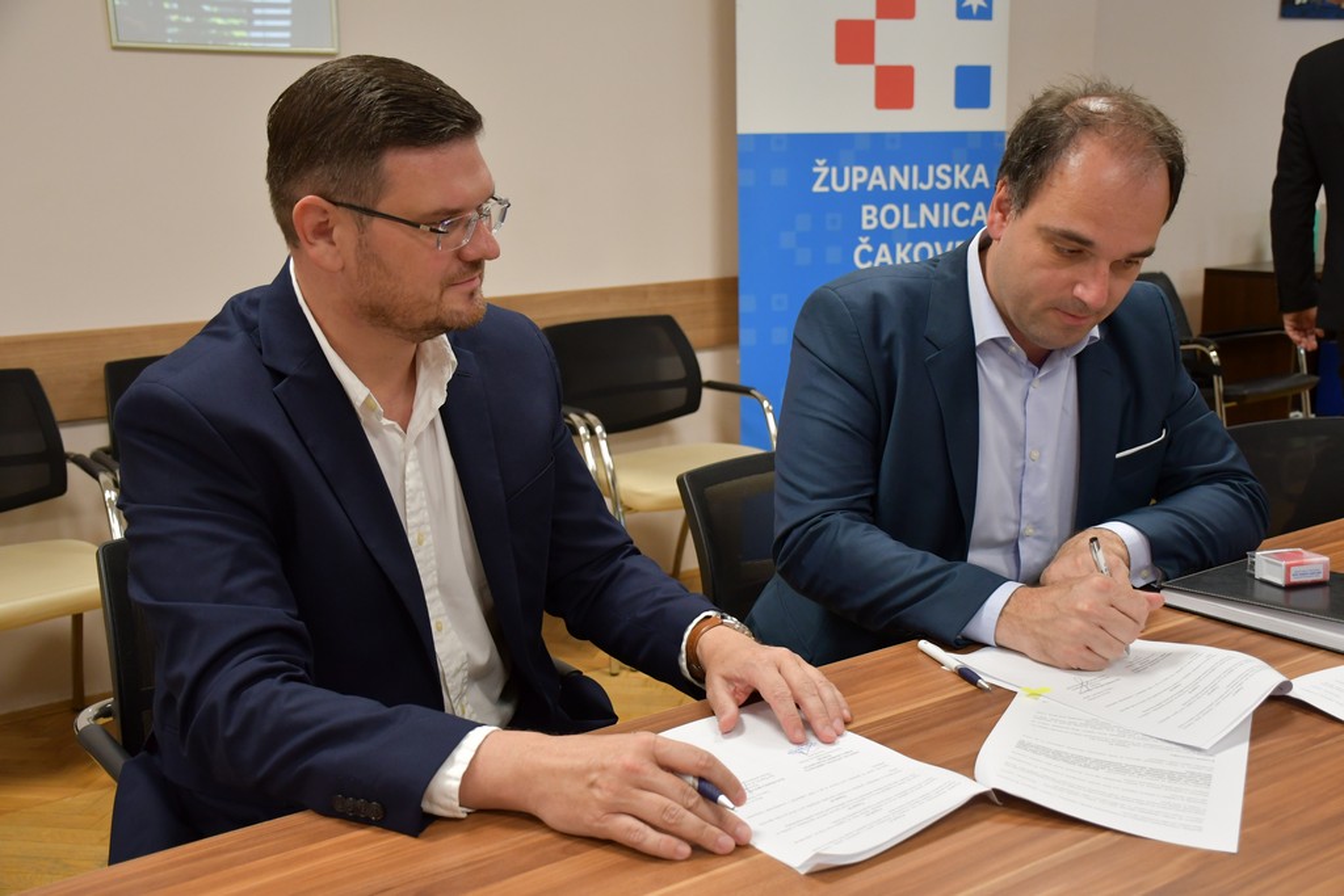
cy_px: 448
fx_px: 1456
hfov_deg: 49.5
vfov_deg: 34.2
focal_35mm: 39
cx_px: 672
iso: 1100
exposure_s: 1/125
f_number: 3.8
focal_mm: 26
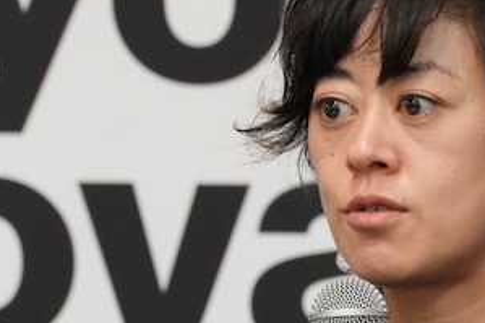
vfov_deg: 1.3
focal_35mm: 1029
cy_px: 254
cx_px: 412
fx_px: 13855
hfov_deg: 2.0
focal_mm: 300
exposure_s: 1/40
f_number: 11
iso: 5000
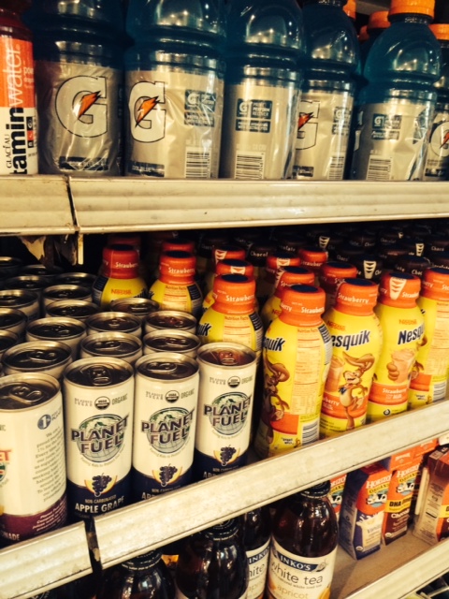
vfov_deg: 60.0
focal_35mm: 30
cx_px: 224
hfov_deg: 46.8
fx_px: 519
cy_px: 300
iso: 320
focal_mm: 4.12
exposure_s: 1/17
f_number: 2.2
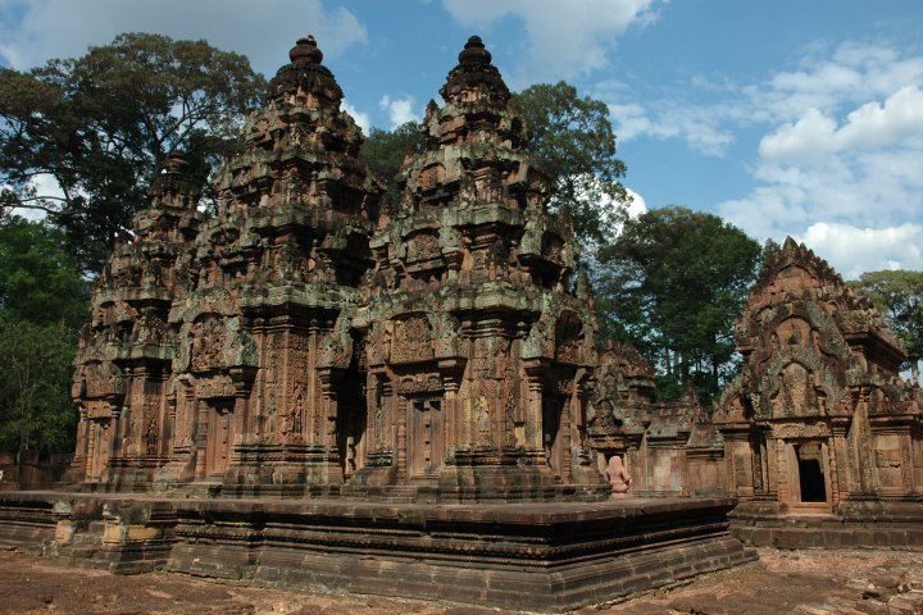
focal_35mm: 33
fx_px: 846
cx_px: 462
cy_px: 308
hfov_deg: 57.2
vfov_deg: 40.0
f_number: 9
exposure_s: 1/320
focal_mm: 22
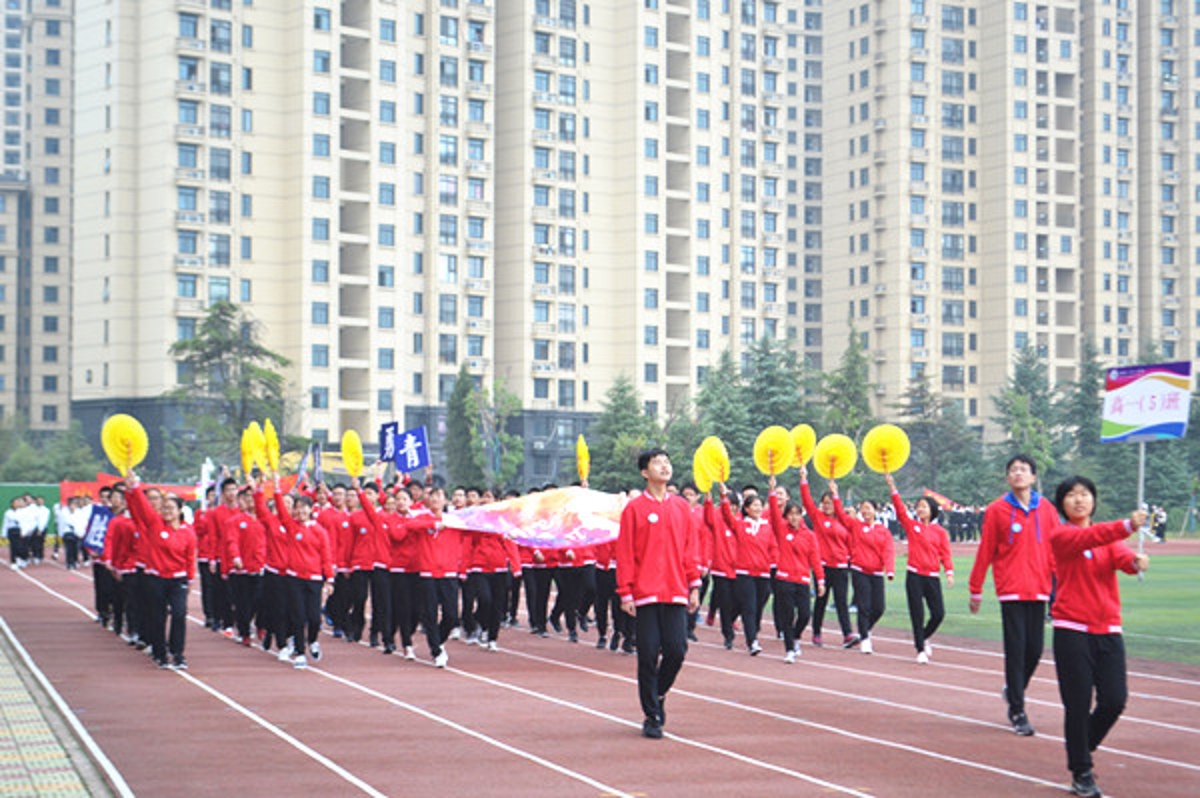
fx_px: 2298
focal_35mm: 69
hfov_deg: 29.3
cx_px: 600
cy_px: 399
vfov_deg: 19.7
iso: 400
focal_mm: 46
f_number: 5.3
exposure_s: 1/100
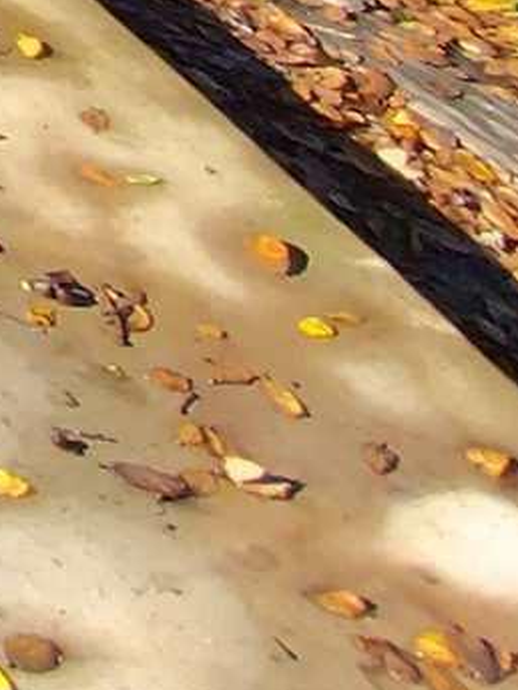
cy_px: -1226
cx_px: -1877
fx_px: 2314
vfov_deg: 11.7
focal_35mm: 116
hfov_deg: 6.9
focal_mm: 1.8
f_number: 2.2
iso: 50
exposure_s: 1/218
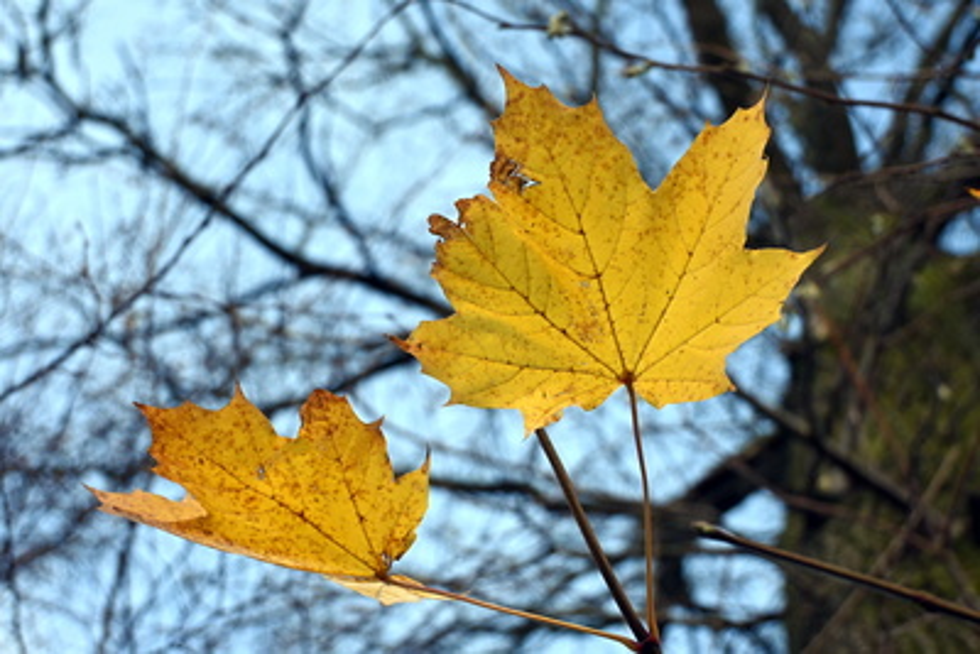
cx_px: 490
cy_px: 327
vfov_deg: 28.5
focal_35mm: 47
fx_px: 1287
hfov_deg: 41.7
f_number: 5
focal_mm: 31.5
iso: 200
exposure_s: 1/250
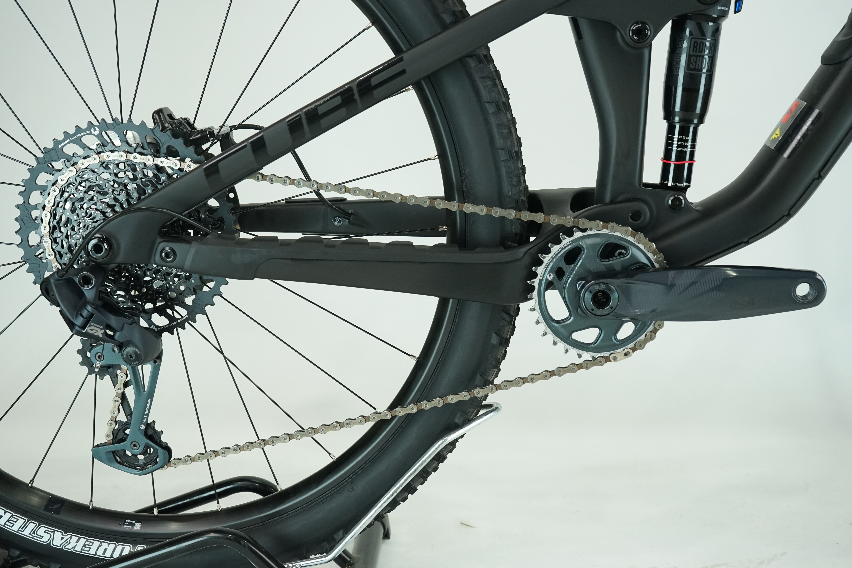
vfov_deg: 29.9
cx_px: 426
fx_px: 1065
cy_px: 284
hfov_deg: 43.6
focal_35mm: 45
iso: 1600
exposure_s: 1/200
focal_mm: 45
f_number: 6.3
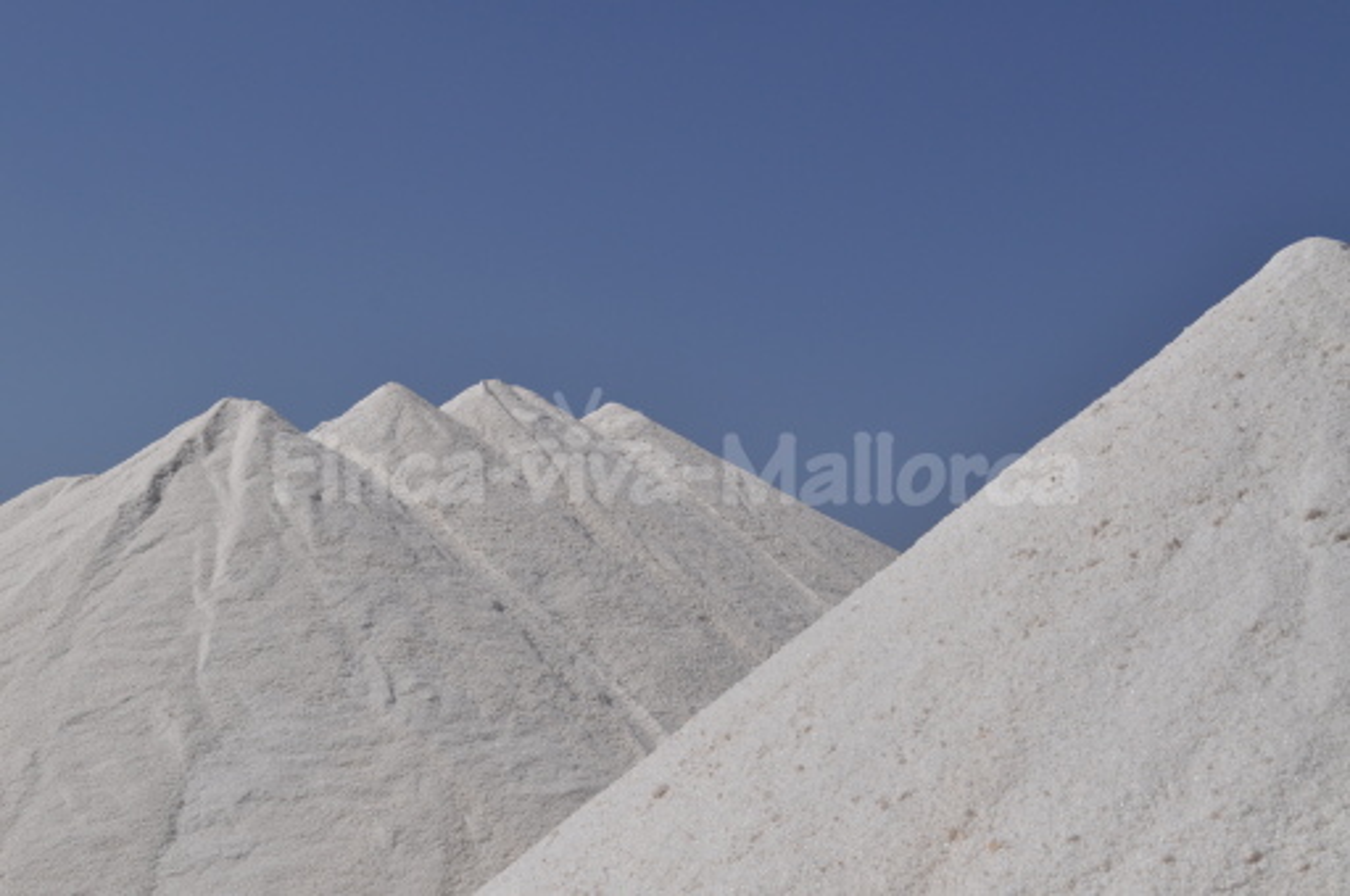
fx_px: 2022
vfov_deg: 25.0
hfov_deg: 36.9
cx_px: 675
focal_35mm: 54
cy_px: 448
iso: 200
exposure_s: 1/2000
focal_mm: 36
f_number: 8
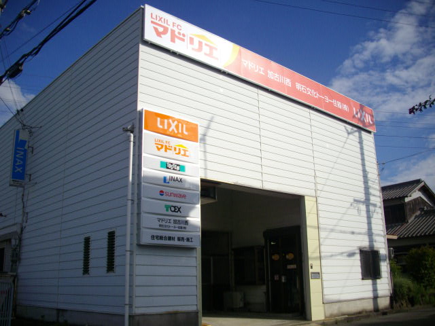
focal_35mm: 37
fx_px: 465
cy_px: 163
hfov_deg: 50.1
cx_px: 218
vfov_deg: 38.7
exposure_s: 1/800
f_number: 5.6
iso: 100
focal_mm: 6.2
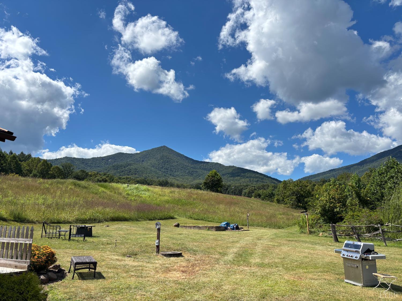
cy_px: 150
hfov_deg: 67.3
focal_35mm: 26
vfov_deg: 53.1
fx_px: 302
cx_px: 201
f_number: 1.6
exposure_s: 1/3205
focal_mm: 5.96
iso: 50
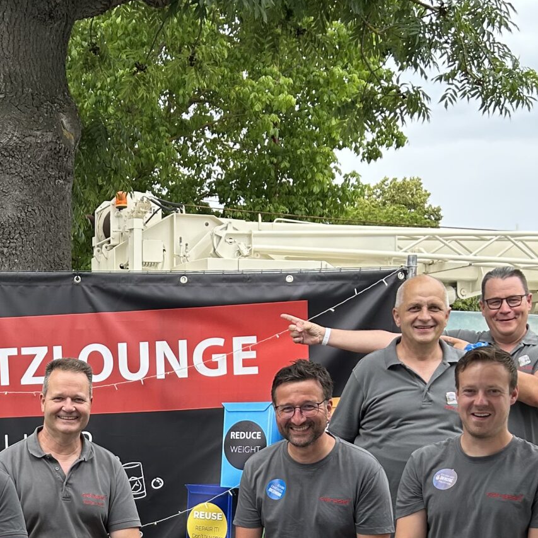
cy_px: 503
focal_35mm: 69
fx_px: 1213
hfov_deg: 24.4
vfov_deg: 24.2
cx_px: 71
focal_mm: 5.7
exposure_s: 1/377
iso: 50
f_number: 1.5
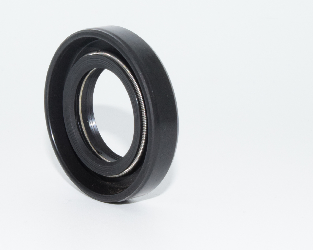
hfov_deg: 17.2
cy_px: 115
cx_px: 110
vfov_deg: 13.8
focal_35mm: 112
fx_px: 1035
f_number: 36
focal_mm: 55
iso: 1600
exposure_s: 1/60
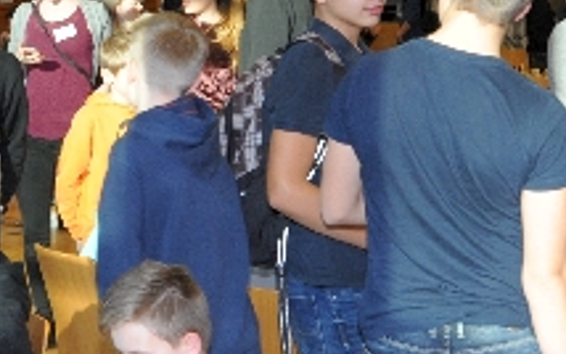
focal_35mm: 125
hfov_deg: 16.3
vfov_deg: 10.4
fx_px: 1929
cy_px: 3
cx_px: -30
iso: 1600
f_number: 8
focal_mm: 35
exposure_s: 1/60
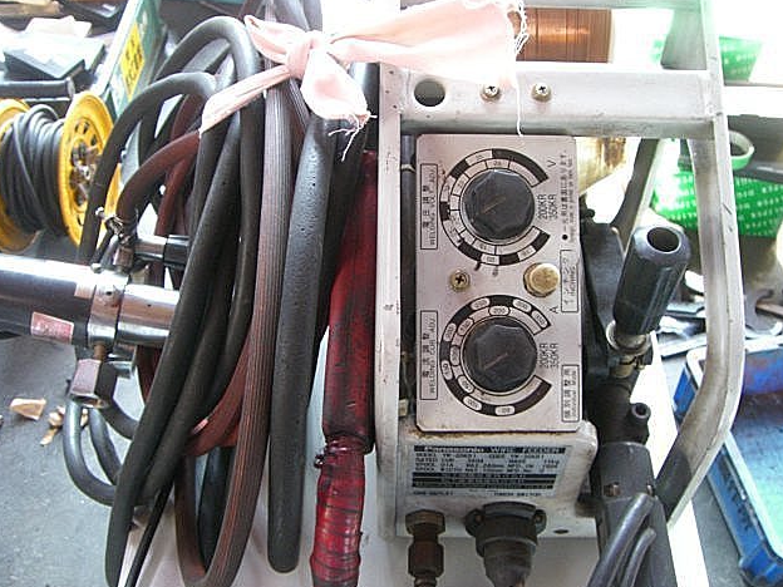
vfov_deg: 36.8
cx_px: 395
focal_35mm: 39
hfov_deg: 47.9
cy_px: 295
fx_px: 882
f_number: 2.7
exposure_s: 1/40
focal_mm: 6.2
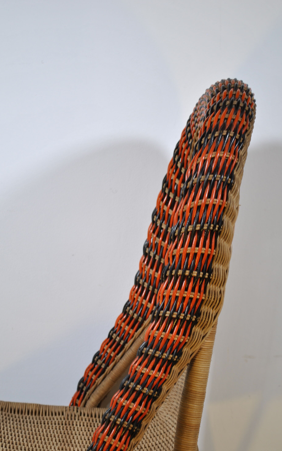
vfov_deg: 18.8
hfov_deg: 11.8
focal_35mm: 111
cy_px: 283
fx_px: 1361
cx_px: 148
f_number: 5.6
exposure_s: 1/20
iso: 100
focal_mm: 55
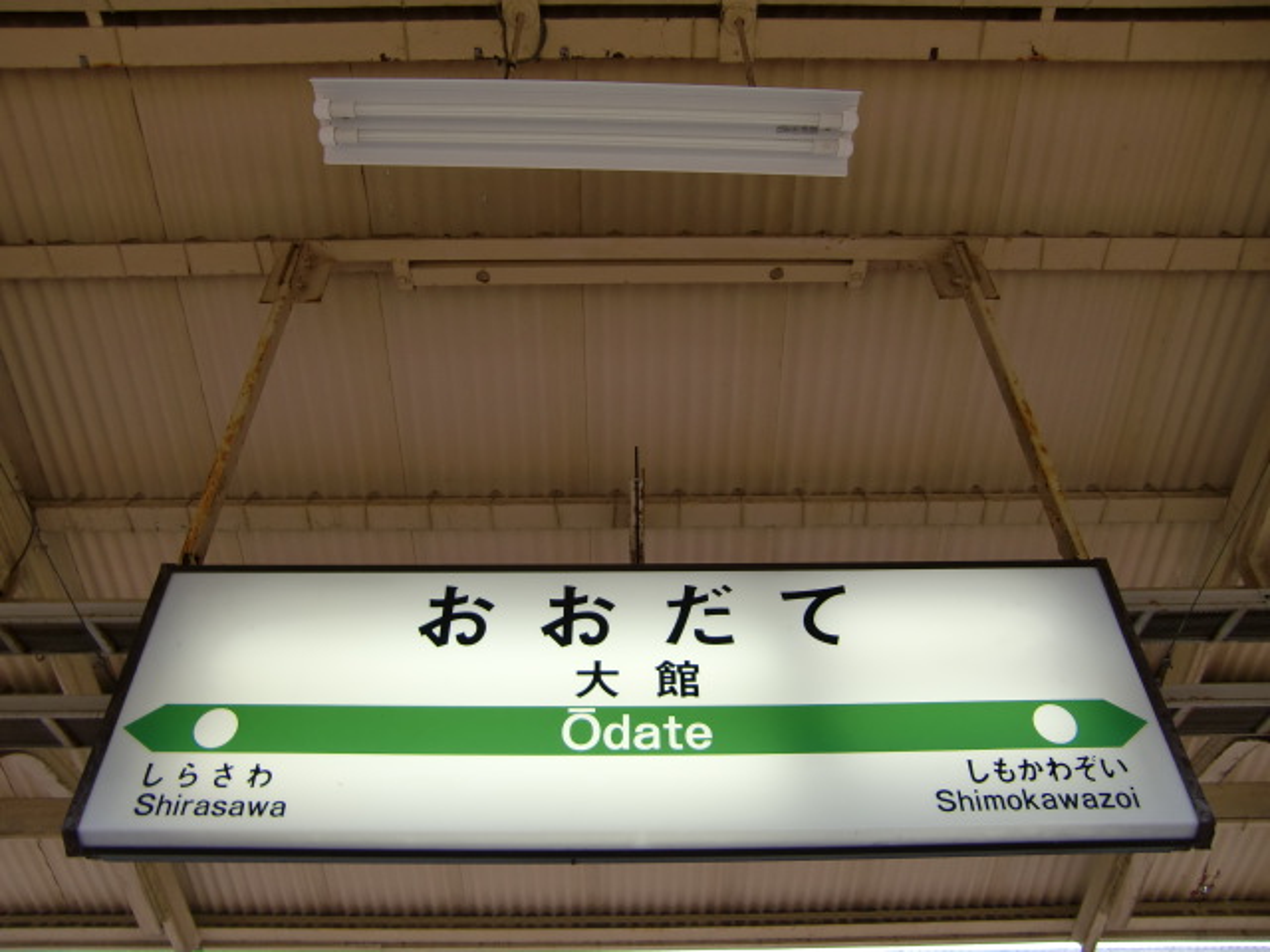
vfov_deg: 49.7
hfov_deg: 63.4
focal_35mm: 28
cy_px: 476
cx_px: 635
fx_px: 1027
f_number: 2.6
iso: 64
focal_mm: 4.9
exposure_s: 1/100
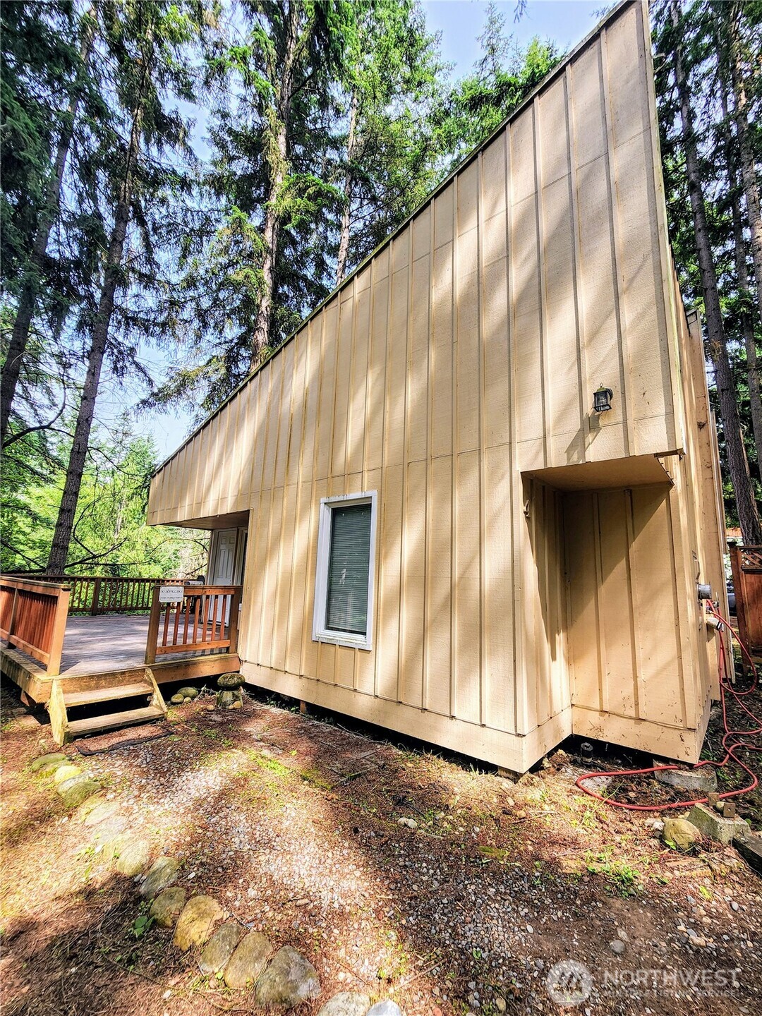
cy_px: 508
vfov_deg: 106.2
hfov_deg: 89.9
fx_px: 382
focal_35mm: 13
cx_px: 381
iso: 50
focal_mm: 2.2
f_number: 2.2
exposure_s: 1/208
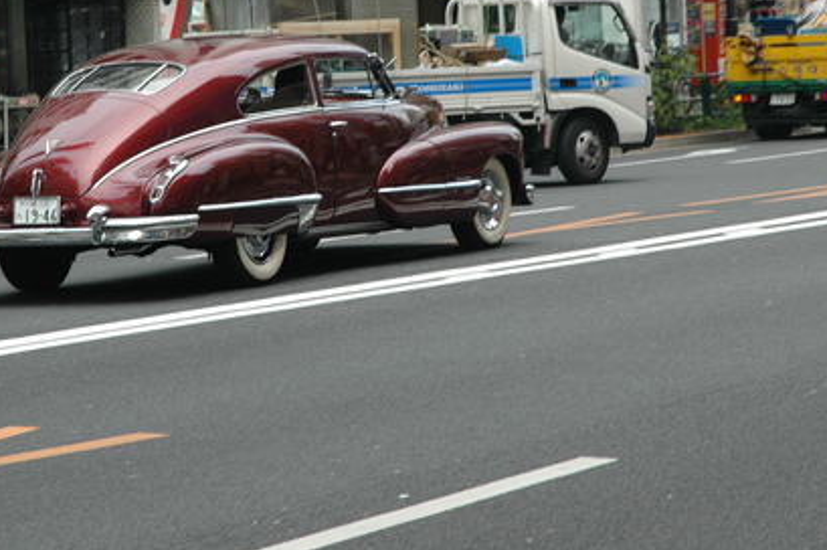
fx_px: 3535
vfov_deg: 8.9
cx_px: 356
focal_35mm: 154
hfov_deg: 13.3
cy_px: 151
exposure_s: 1/200
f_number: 7.1
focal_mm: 70
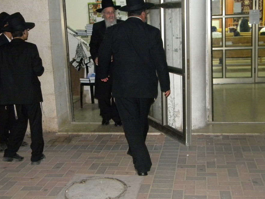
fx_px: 367
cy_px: 91
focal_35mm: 48
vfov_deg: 30.2
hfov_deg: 39.6
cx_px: 144
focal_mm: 7.3
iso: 460
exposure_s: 1/30
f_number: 3.8
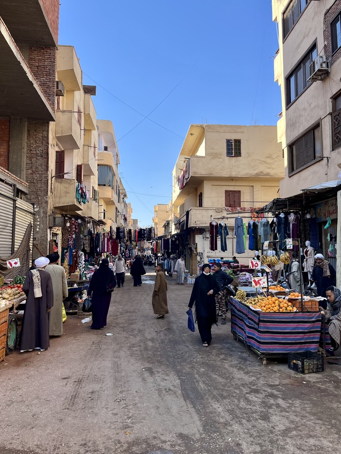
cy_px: 225
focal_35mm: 27
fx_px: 354
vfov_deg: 65.3
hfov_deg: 51.4
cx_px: 176
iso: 50
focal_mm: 5.1
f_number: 1.6
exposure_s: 1/1294
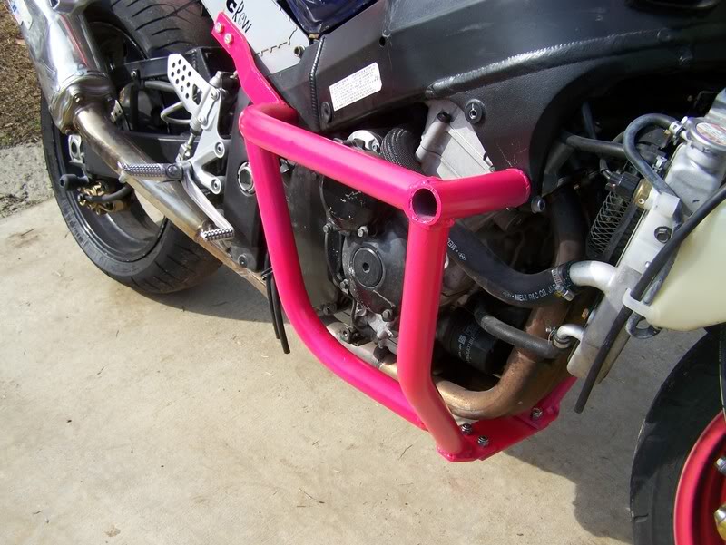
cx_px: 363
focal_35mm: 38
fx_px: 797
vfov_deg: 37.8
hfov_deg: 49.0
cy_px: 272
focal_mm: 6.3
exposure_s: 1/800
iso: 80
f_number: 2.8
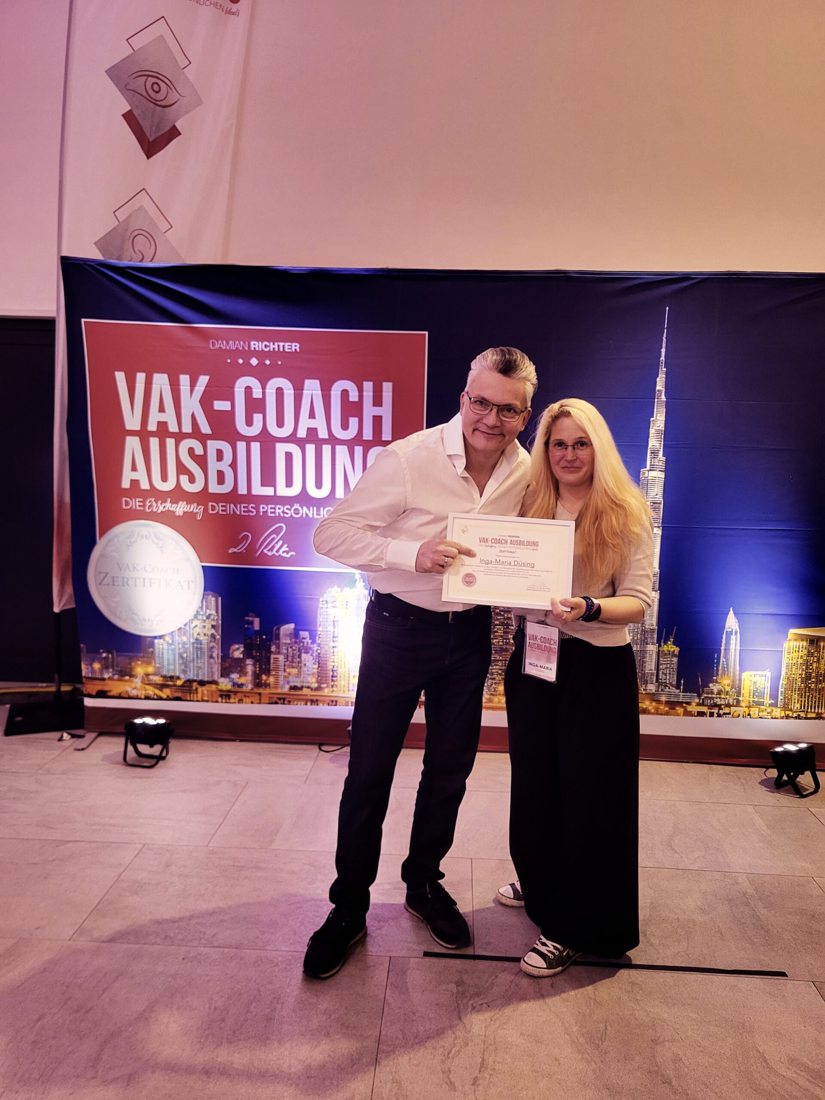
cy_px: 550
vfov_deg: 67.3
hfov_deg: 53.1
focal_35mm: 26
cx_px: 412
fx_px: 826
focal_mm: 5.4
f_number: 1.8
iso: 500
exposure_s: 1/50.3
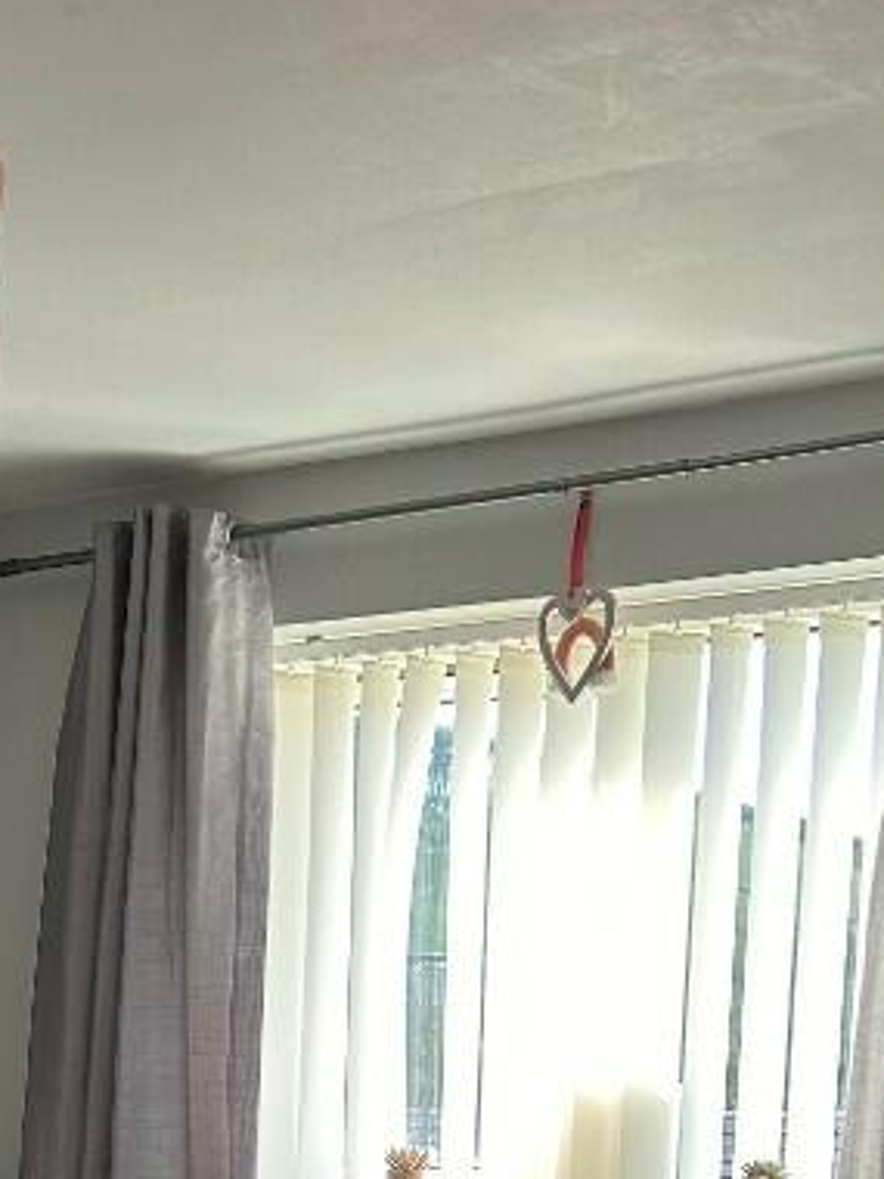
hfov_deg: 20.3
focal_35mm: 70
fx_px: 2383
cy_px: 1502
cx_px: -12
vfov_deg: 24.5
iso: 64
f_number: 1.5
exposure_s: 1/121
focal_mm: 5.7
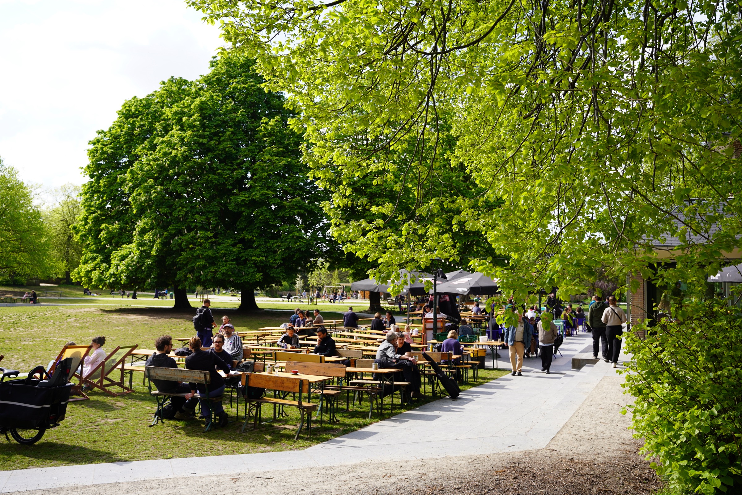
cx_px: 371
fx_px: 670
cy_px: 248
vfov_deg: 40.5
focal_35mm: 32
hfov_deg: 58.0
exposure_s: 1/250
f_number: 5
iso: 100
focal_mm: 32.5
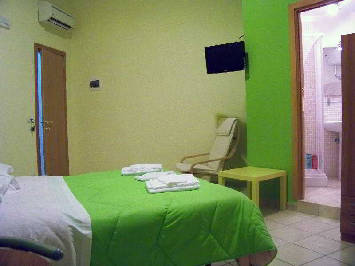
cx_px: 178
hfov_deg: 55.4
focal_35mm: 33
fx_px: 338
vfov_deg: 42.9
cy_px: 133
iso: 800
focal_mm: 5.85
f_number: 2.8
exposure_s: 1/30
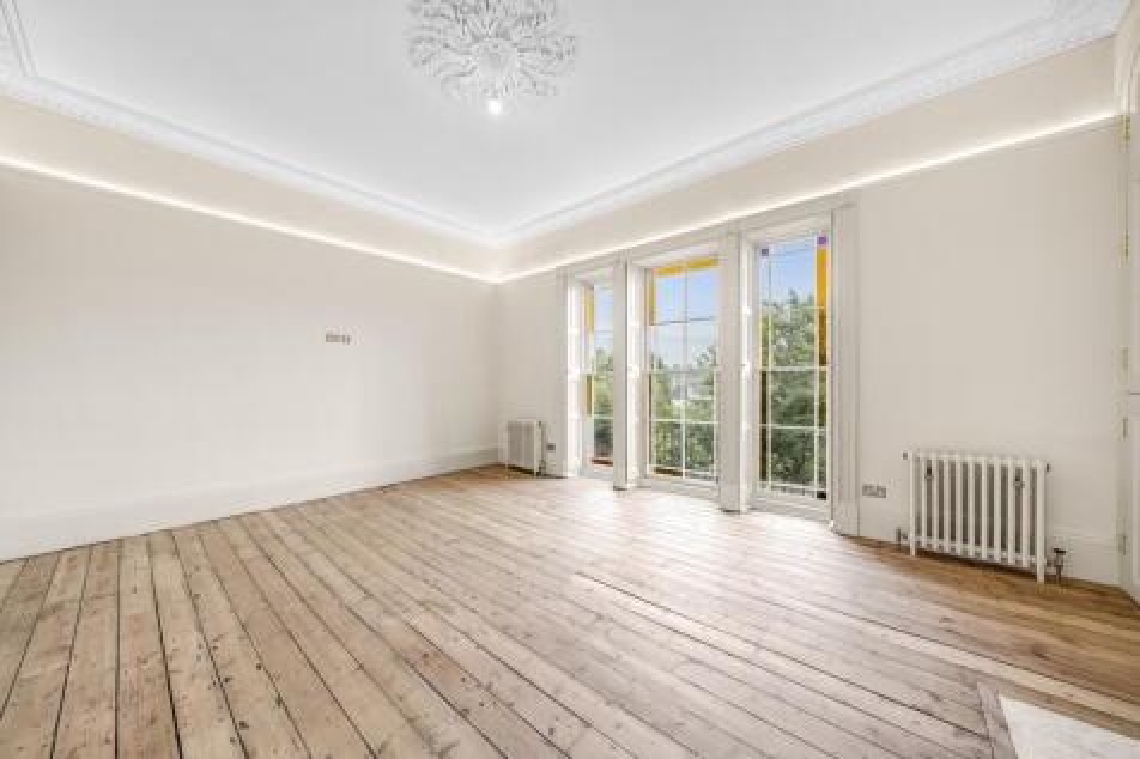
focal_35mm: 12
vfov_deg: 90.0
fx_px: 380
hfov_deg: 112.6
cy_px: 380
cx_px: 570
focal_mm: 12
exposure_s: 1/10
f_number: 8
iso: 100
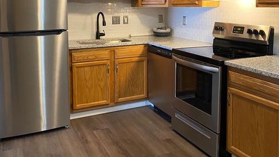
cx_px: 139
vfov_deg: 30.5
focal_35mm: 38
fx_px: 281
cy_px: 32
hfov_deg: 52.8
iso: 500
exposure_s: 1/60
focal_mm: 4.25
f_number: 1.8
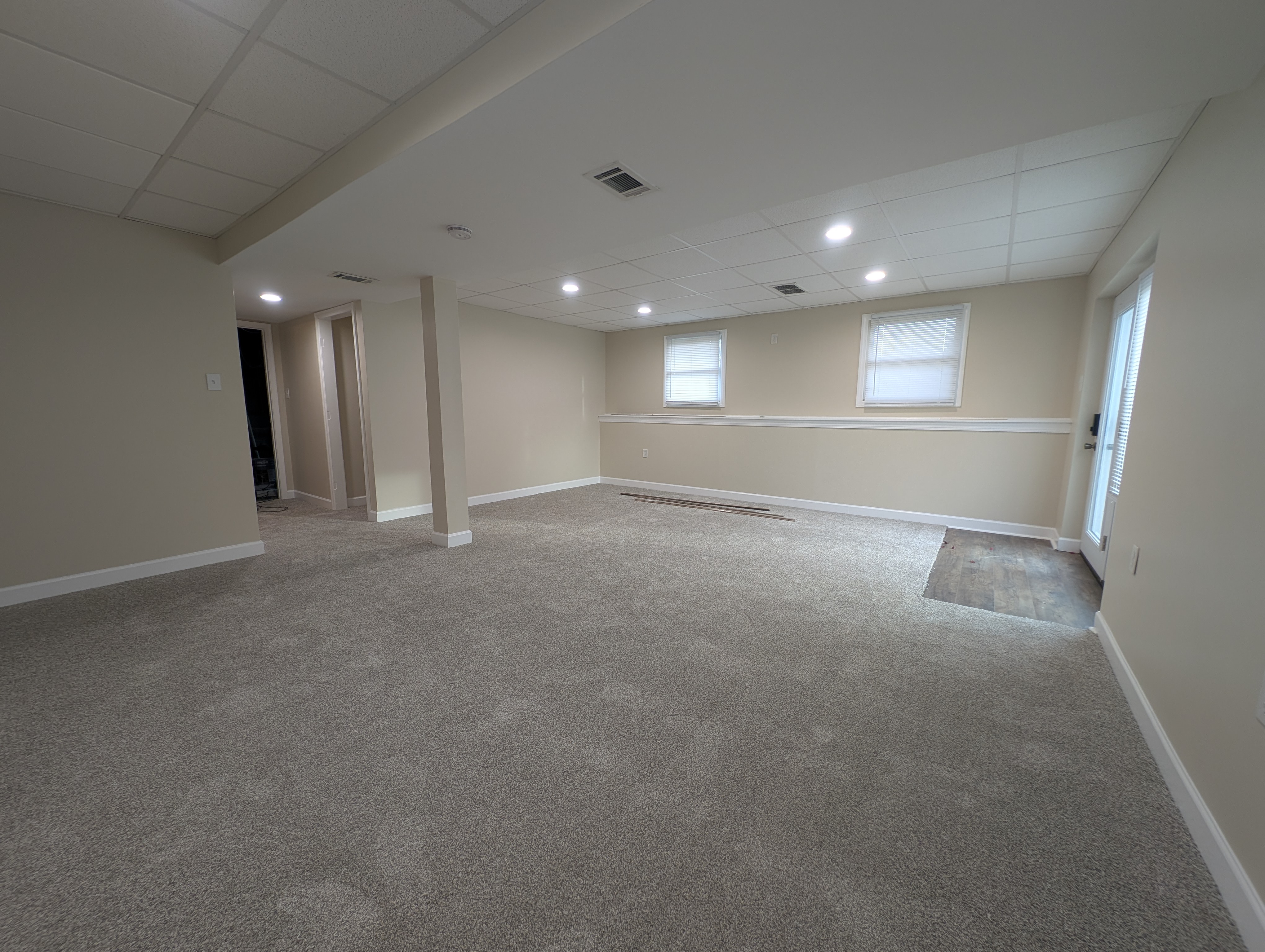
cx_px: 632
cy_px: 476
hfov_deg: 110.5
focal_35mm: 12
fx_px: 439
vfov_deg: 94.6
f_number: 1.95
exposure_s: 1/30
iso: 41
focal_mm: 2.23
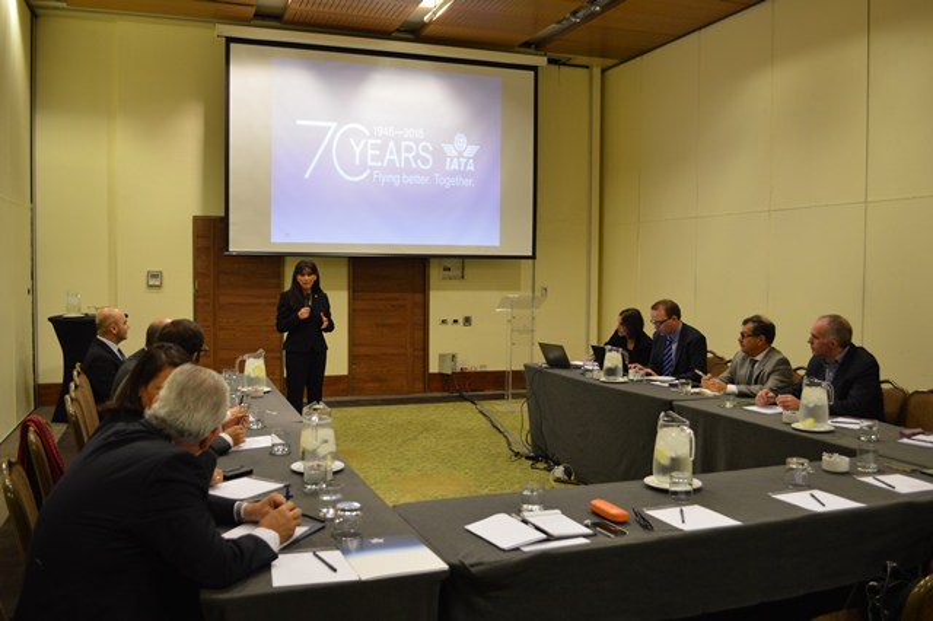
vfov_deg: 43.6
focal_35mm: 30
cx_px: 466
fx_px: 777
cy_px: 310
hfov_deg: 62.0
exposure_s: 1/15
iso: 400
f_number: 3.8
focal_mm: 20
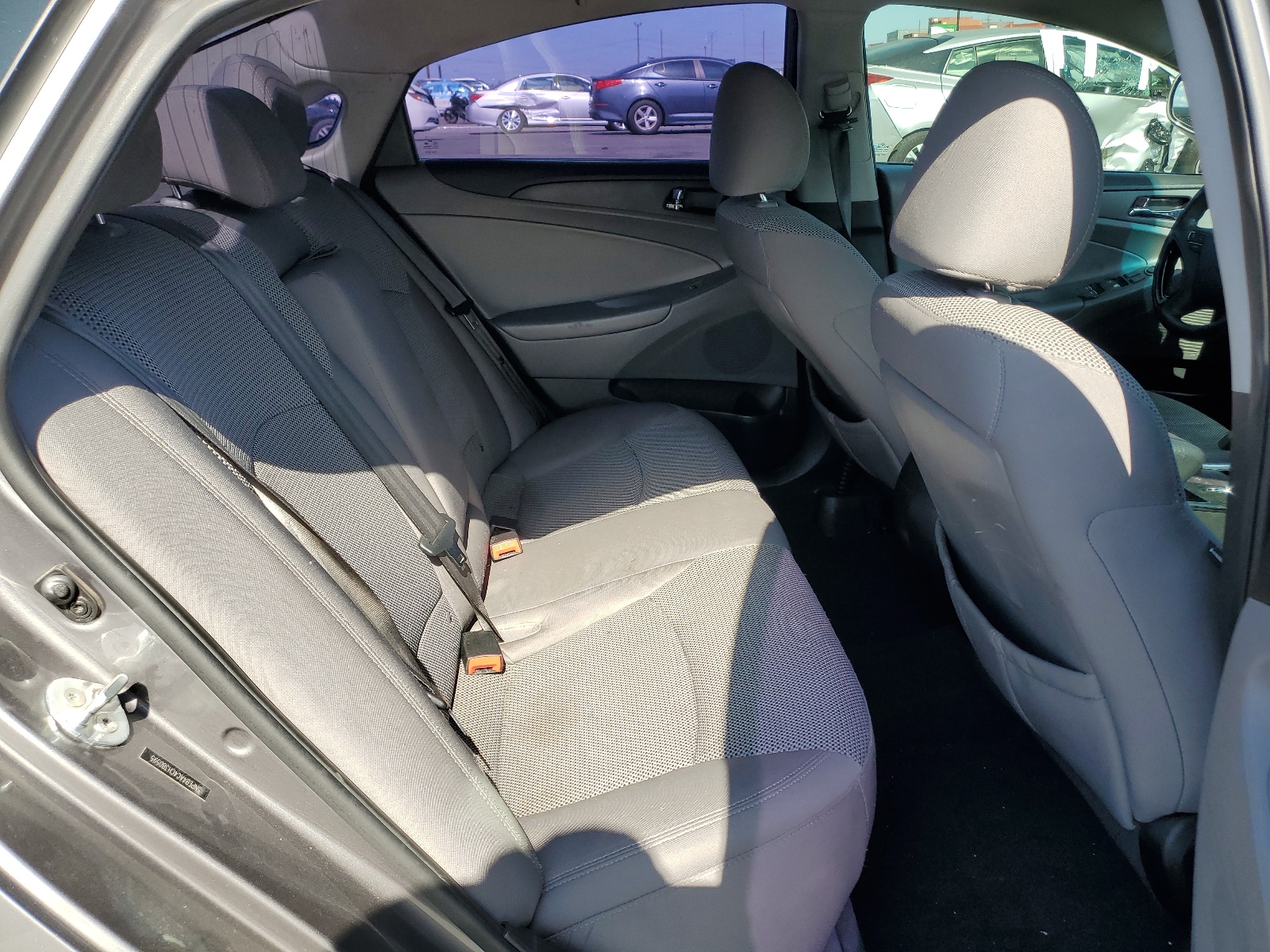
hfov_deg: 67.3
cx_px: 635
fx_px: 954
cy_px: 476
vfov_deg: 53.1
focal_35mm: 26
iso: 50
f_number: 1.5
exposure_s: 1/667
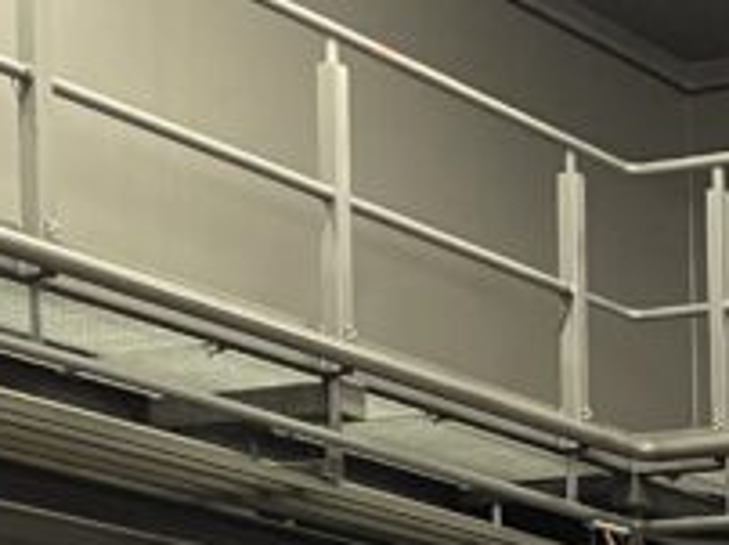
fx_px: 2777
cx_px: 1454
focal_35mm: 132
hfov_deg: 13.0
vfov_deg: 9.8
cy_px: 1328
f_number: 1.6
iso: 200
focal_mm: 4.2
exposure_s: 1/50
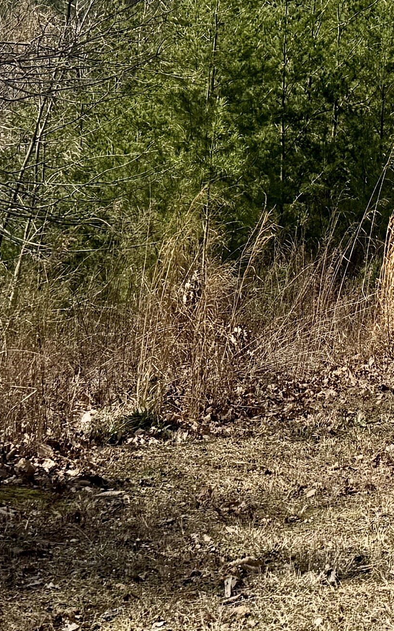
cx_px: 493
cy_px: -119
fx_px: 1907
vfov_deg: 17.9
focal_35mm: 111
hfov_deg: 11.5
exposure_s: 1/4167
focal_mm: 6.76
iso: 80
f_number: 1.78
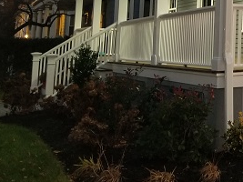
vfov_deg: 17.7
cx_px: 359
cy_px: -54
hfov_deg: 21.3
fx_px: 547
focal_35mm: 78
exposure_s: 1/10
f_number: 1.7
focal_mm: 4.25
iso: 250
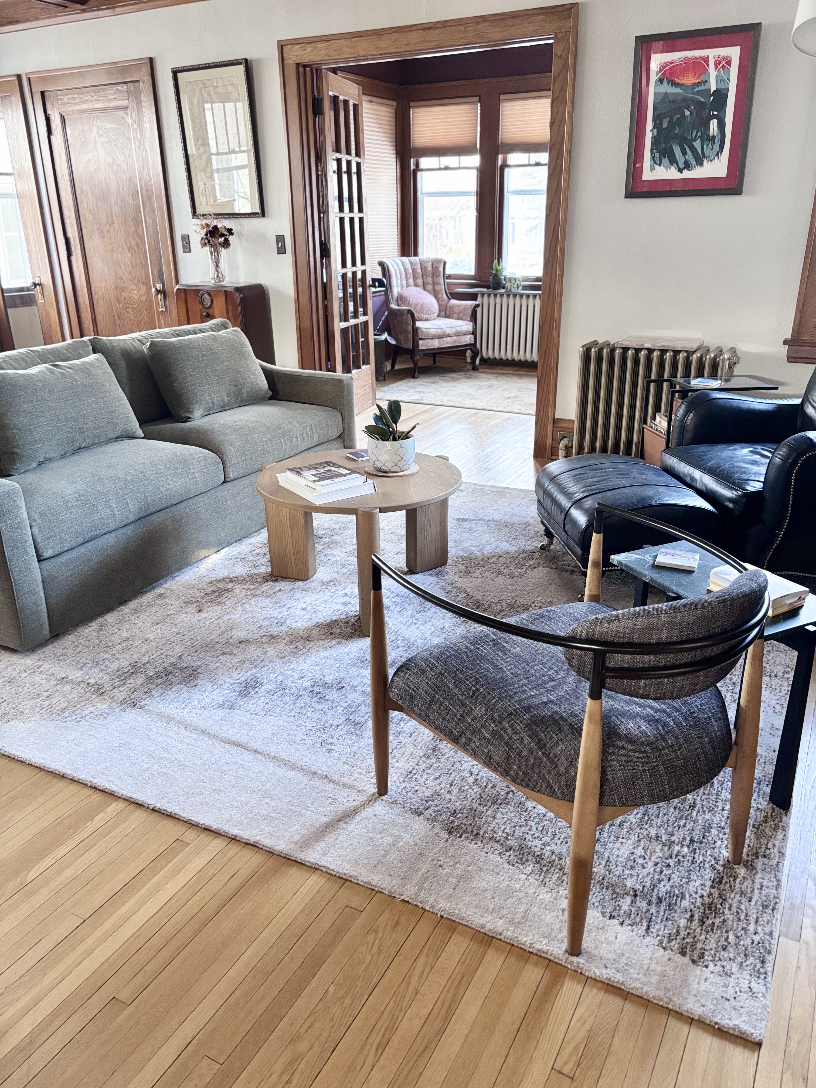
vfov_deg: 67.3
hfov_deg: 53.1
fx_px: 817
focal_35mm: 26
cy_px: 544
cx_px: 408
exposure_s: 1/60
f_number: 1.6
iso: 400
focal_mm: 5.96
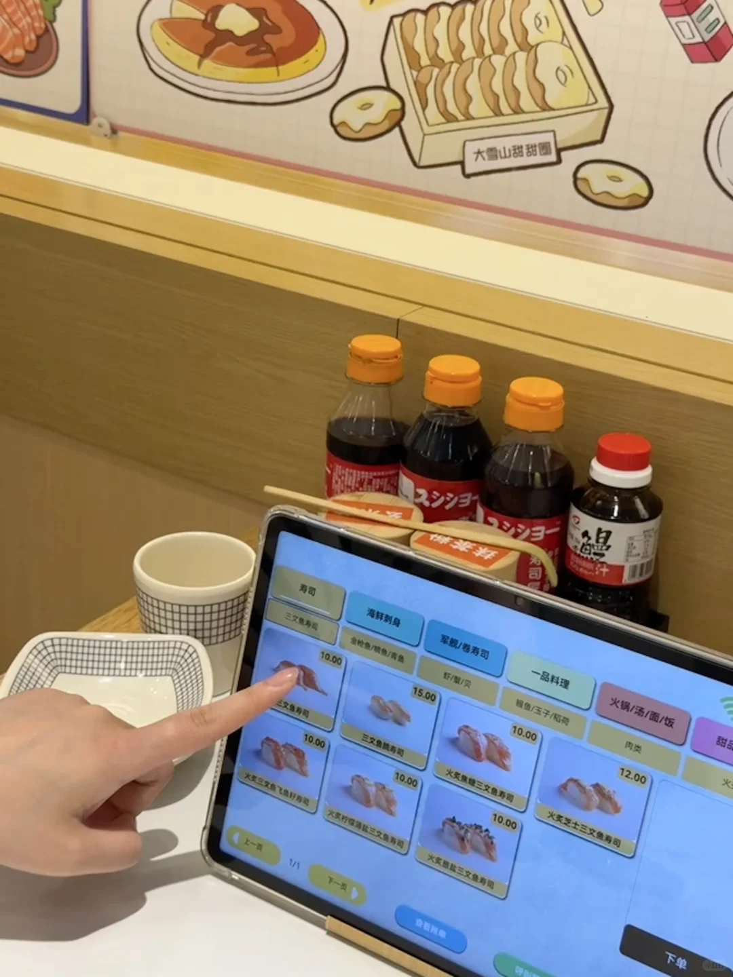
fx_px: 1355
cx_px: 366
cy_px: 488
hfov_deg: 30.3
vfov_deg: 39.7
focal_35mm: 48
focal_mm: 6.76
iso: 100
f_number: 1.78
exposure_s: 1/100
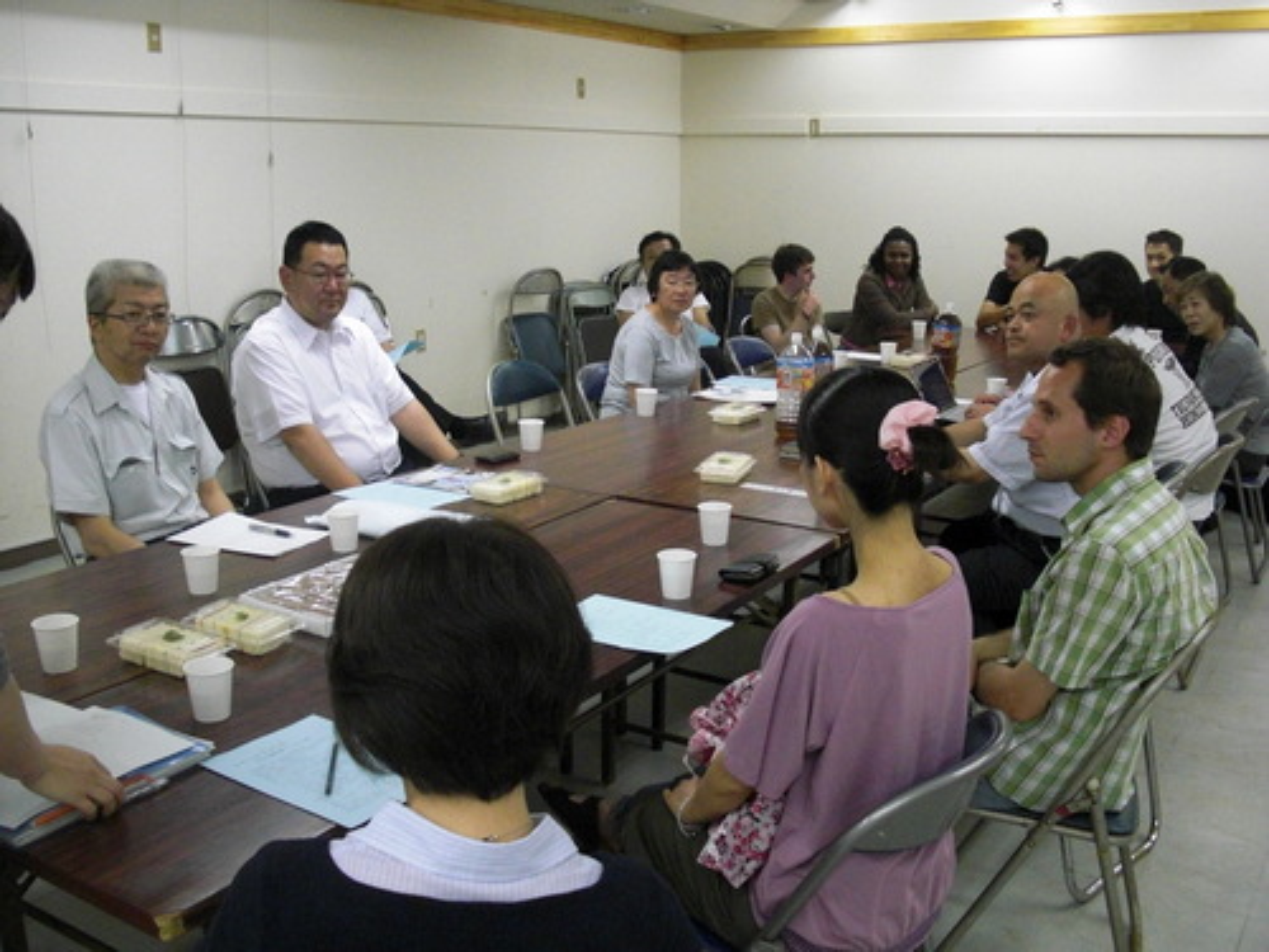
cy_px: 476
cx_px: 634
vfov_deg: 39.7
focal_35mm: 36
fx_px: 1320
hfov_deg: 51.4
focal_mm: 6.3
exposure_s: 1/100
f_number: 2.8
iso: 400
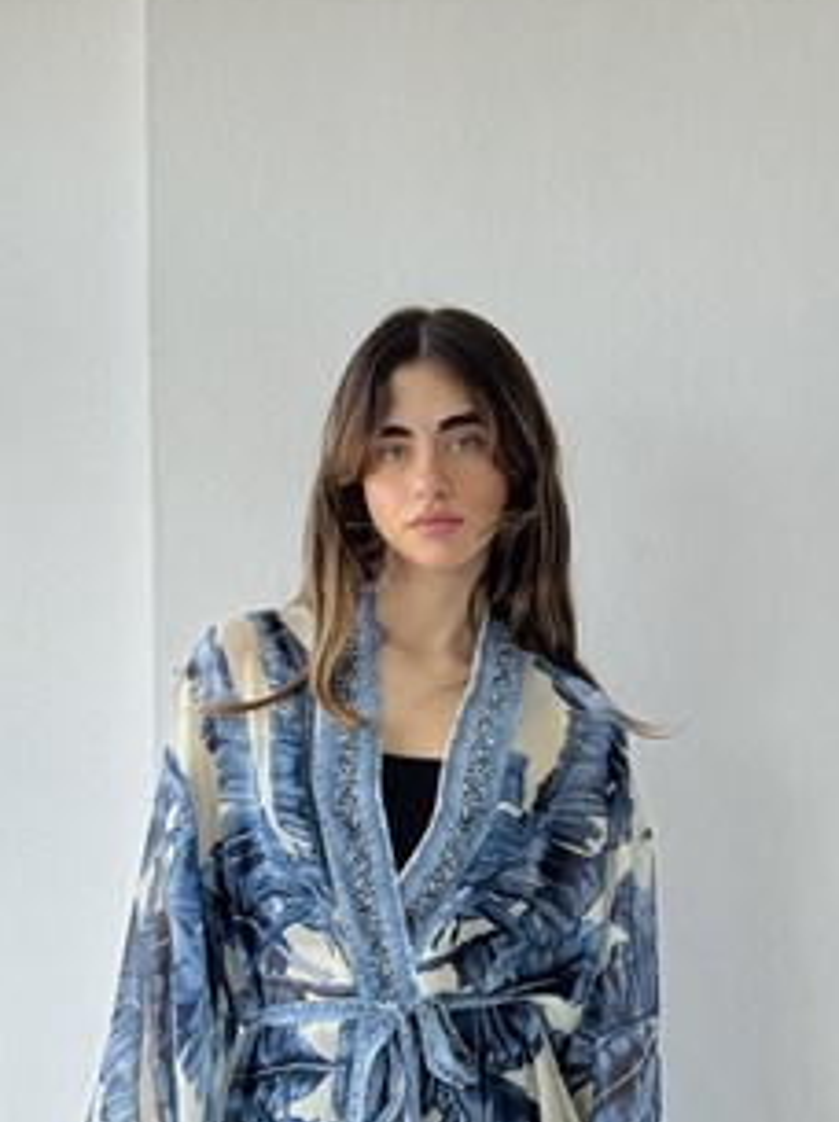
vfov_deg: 22.9
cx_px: 375
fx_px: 2720
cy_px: 955
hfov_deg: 17.5
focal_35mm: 84
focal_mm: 6.76
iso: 64
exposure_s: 1/329
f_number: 1.78
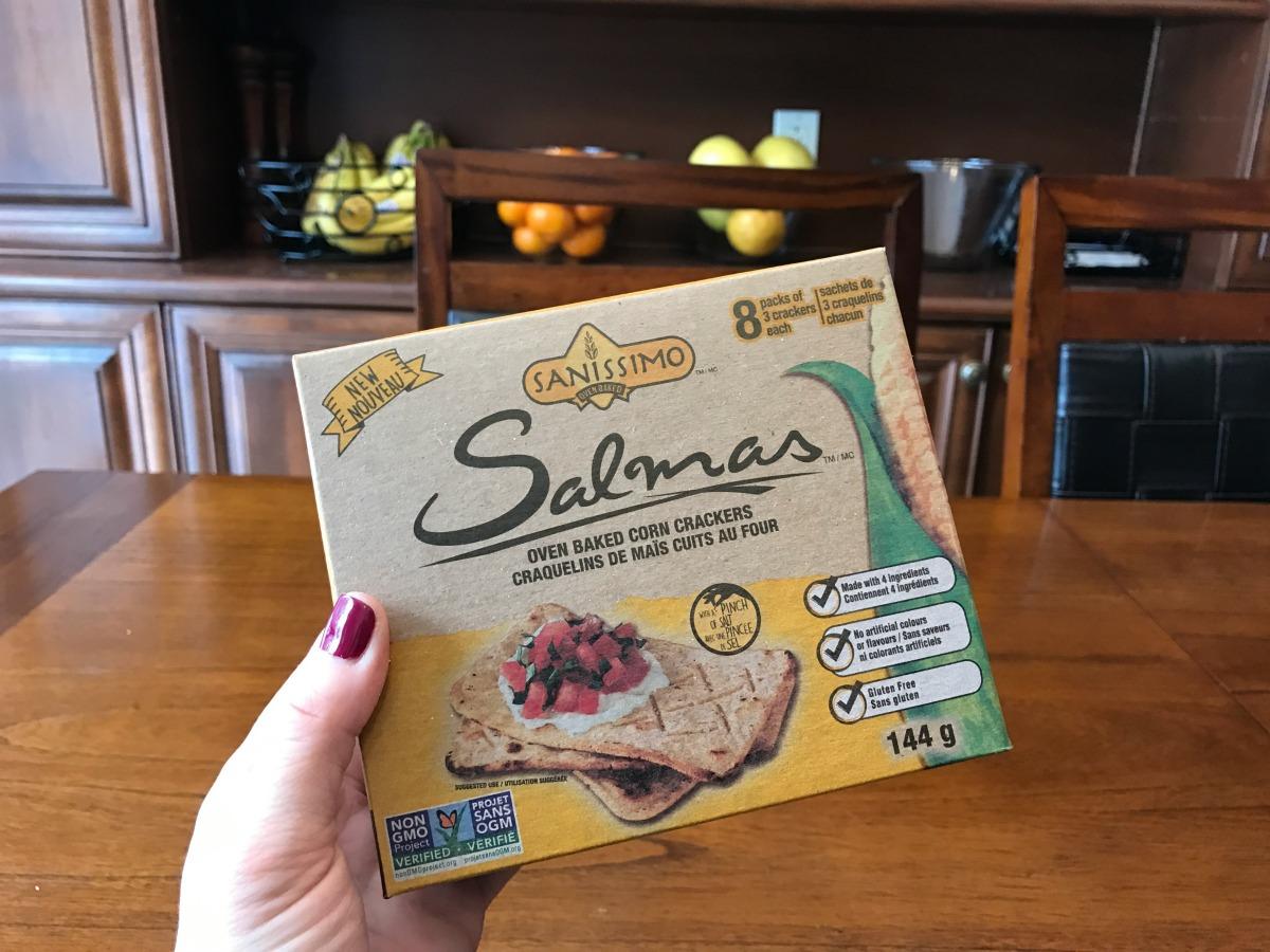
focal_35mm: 28
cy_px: 476
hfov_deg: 63.4
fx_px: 1027
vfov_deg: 49.7
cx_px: 635
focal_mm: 3.99
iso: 40
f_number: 1.8
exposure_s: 1/15
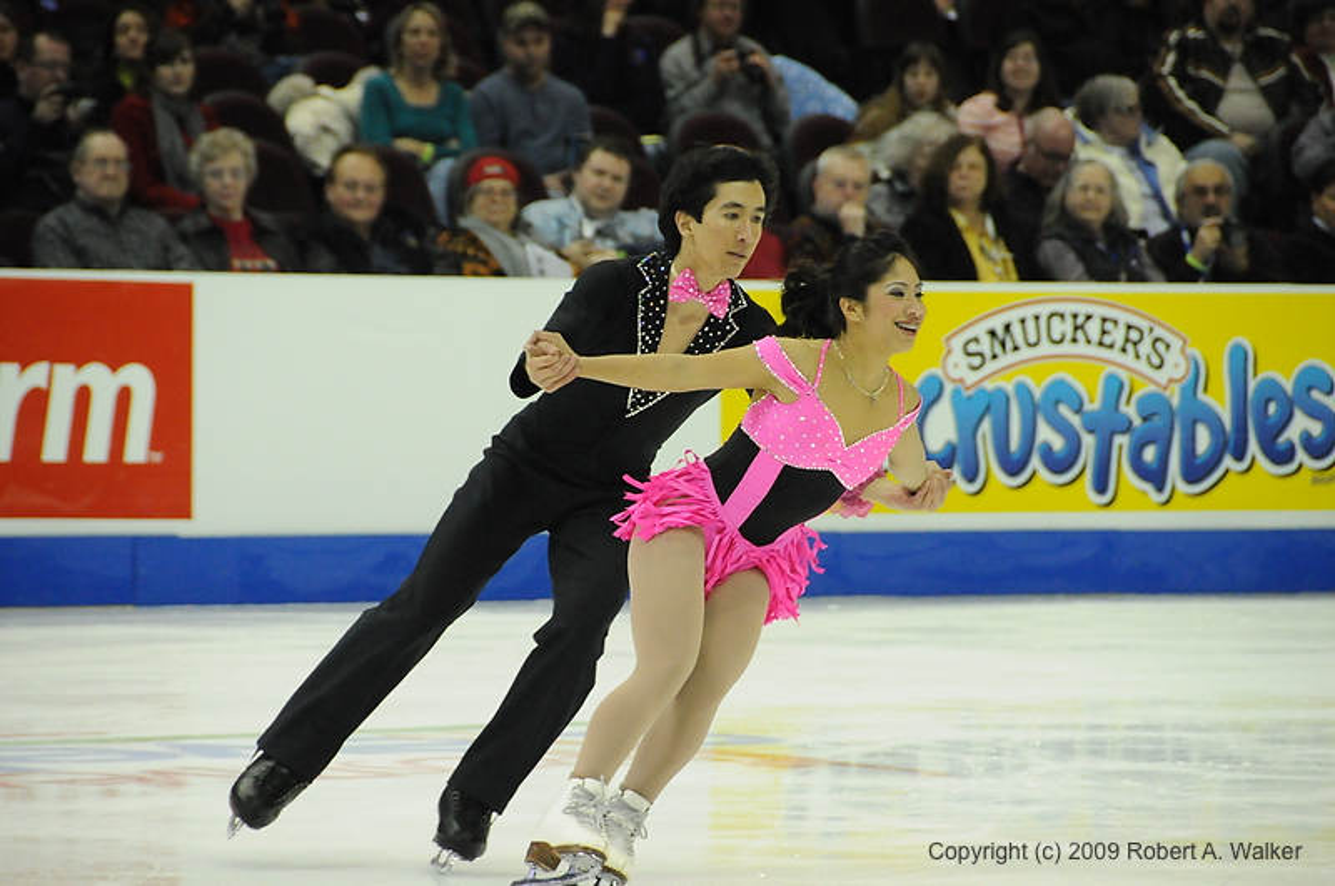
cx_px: 668
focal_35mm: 300
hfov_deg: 6.9
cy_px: 443
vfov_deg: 4.6
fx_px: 11109
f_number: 5.6
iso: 3200
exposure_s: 1/640
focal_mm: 200
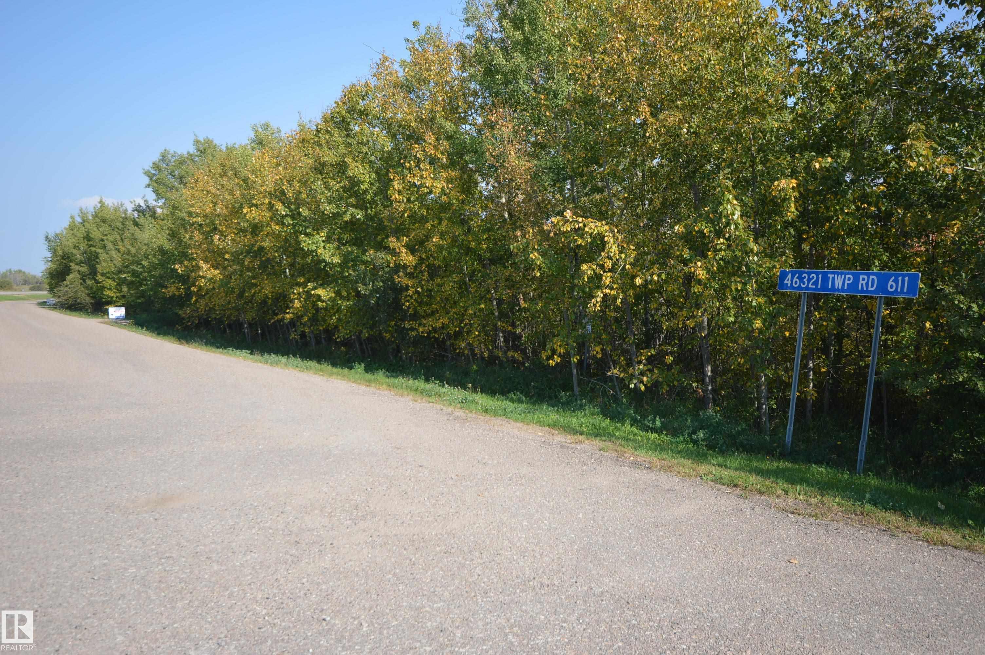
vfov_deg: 43.5
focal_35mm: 30
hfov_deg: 62.0
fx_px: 820
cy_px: 328
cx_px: 492
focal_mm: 20
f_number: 6.3
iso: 100
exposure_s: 1/160
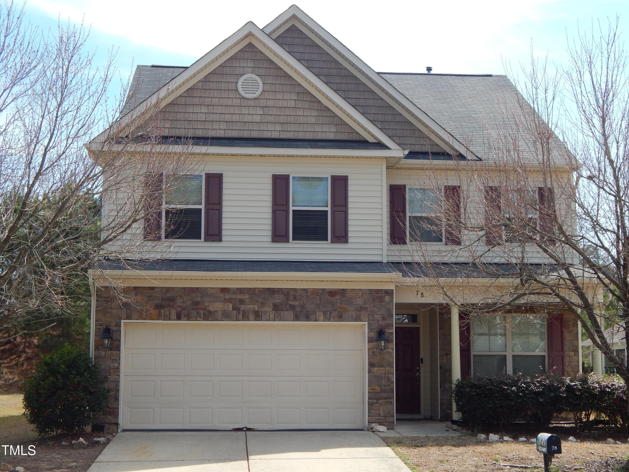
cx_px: 314
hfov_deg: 34.9
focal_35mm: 55
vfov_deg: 26.6
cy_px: 236
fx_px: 999
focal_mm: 9.7
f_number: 3.8
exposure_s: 1/500
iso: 125
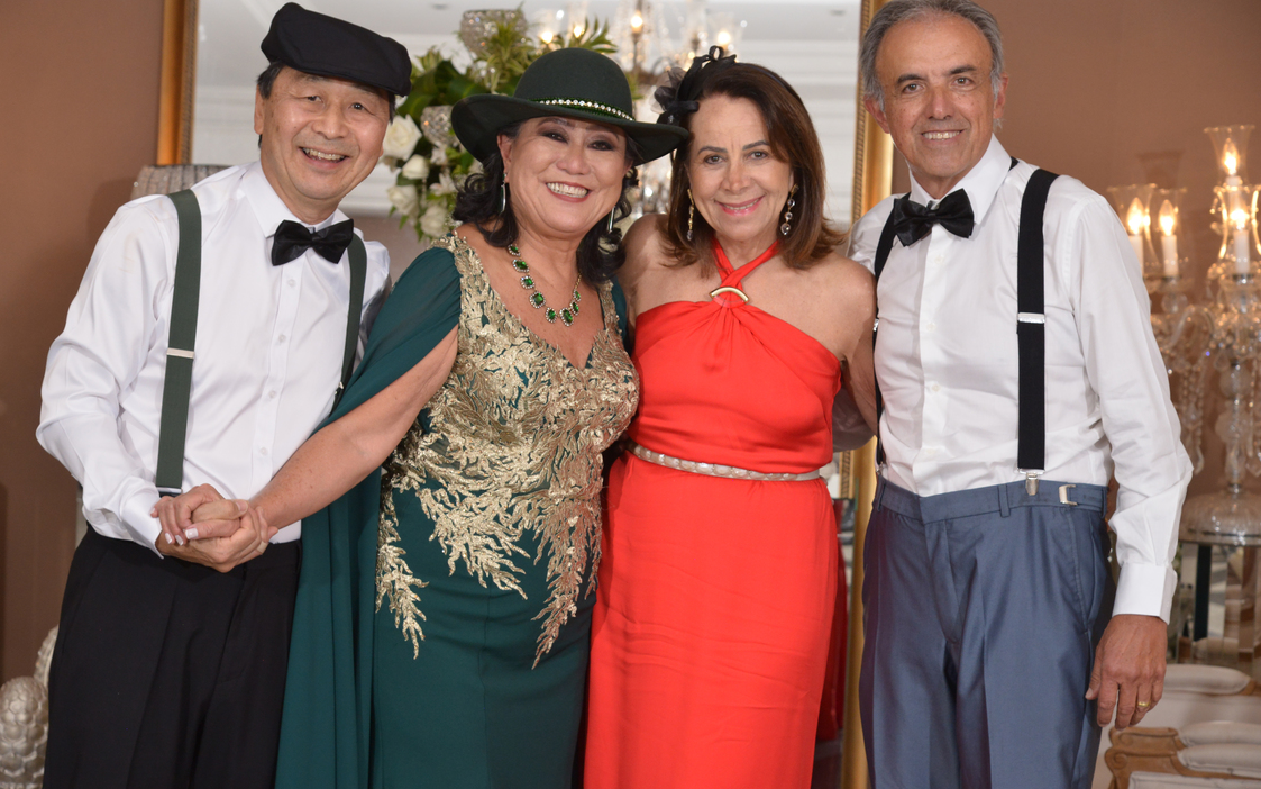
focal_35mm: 85
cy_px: 397
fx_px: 2921
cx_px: 607
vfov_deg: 15.4
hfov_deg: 24.4
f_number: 6.3
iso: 1600
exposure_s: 1/160
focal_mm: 78
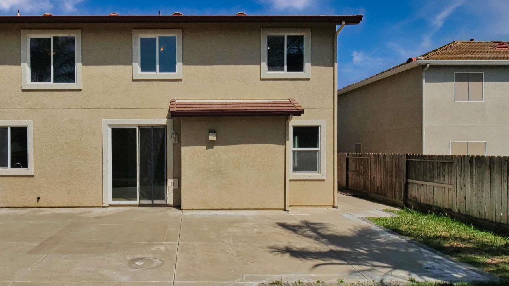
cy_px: 157
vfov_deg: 44.3
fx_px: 351
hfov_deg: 71.2
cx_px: 204
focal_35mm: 26
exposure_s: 1/6400
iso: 320
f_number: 4.5
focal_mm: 7
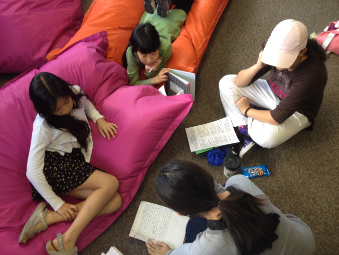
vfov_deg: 40.7
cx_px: 170
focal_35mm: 35
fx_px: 343
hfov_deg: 52.6
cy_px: 128
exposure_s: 1/20
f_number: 2.4
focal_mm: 4.28
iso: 64
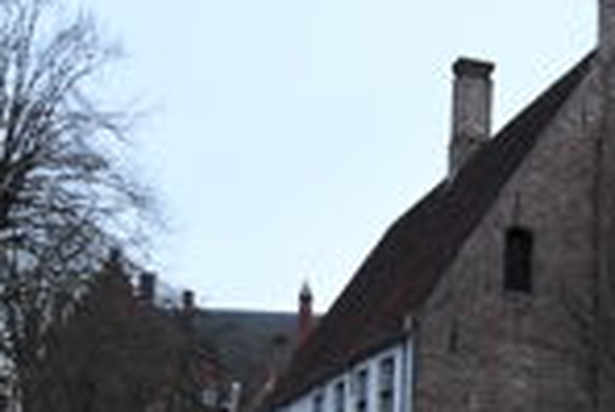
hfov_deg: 29.2
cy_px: 439
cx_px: 598
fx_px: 1111
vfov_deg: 20.1
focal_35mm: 65
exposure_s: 1/50
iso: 2000
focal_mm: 16
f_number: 5
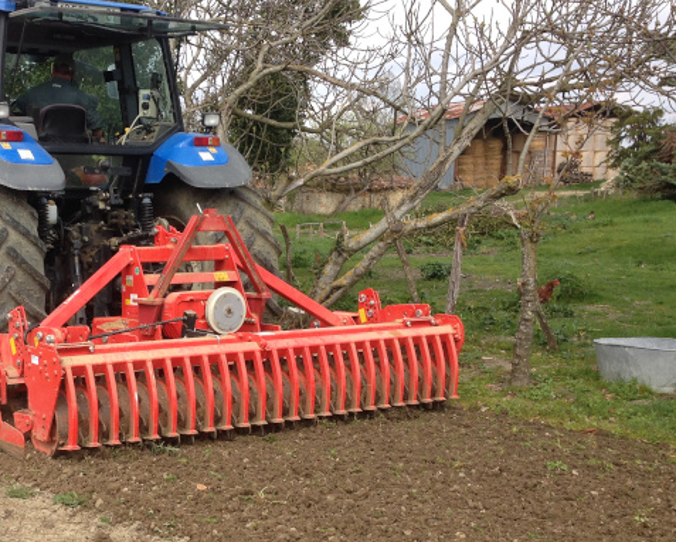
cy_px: 346
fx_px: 1081
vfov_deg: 28.0
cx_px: 162
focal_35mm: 54
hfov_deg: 34.0
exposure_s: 1/723
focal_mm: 4.12
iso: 50
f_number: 2.4
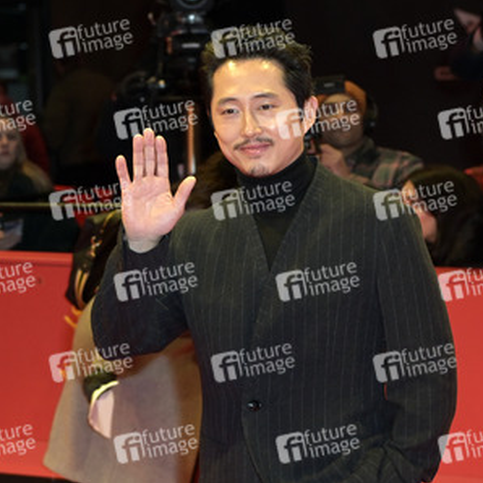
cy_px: 242
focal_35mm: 90
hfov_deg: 19.3
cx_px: 275
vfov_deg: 19.3
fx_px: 1421
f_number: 4.5
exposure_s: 1/500
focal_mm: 70
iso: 2000
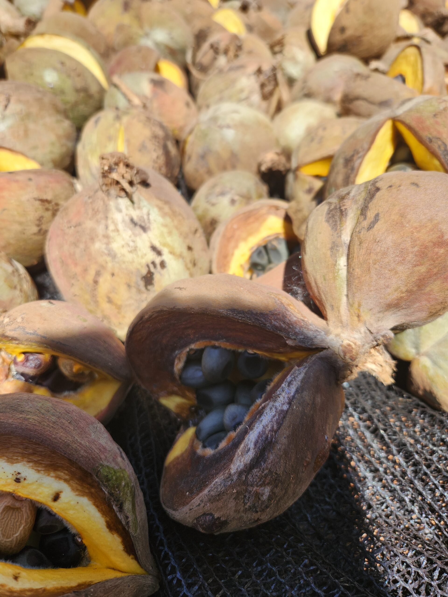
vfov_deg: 73.9
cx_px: 224
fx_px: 397
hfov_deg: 58.9
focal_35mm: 23
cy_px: 298
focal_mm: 5.4
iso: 20
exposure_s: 1/738
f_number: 1.8
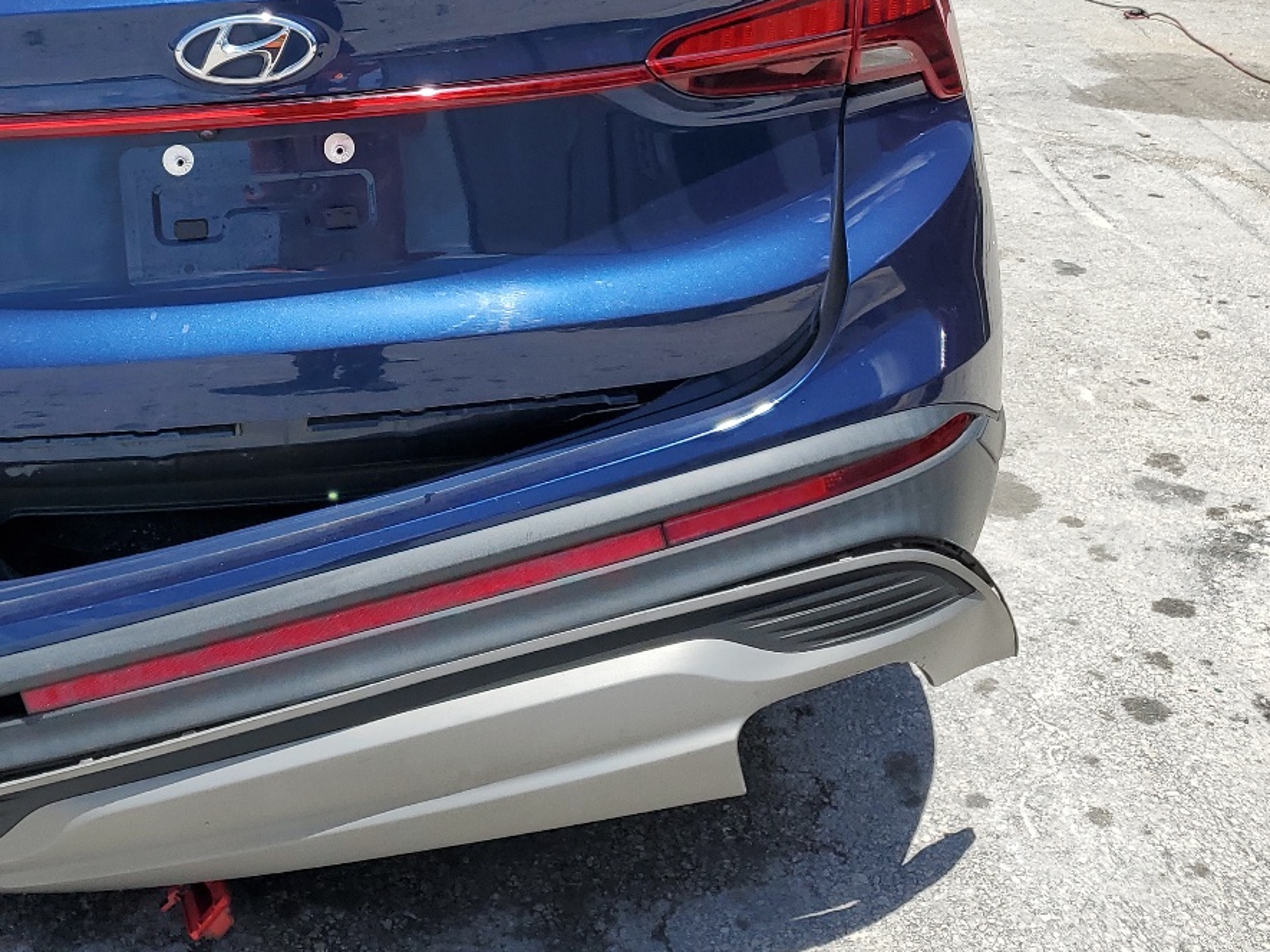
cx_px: 353
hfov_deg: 39.6
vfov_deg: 30.0
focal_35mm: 47
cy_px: 165
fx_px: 1725
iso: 50
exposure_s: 1/3333
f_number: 1.5
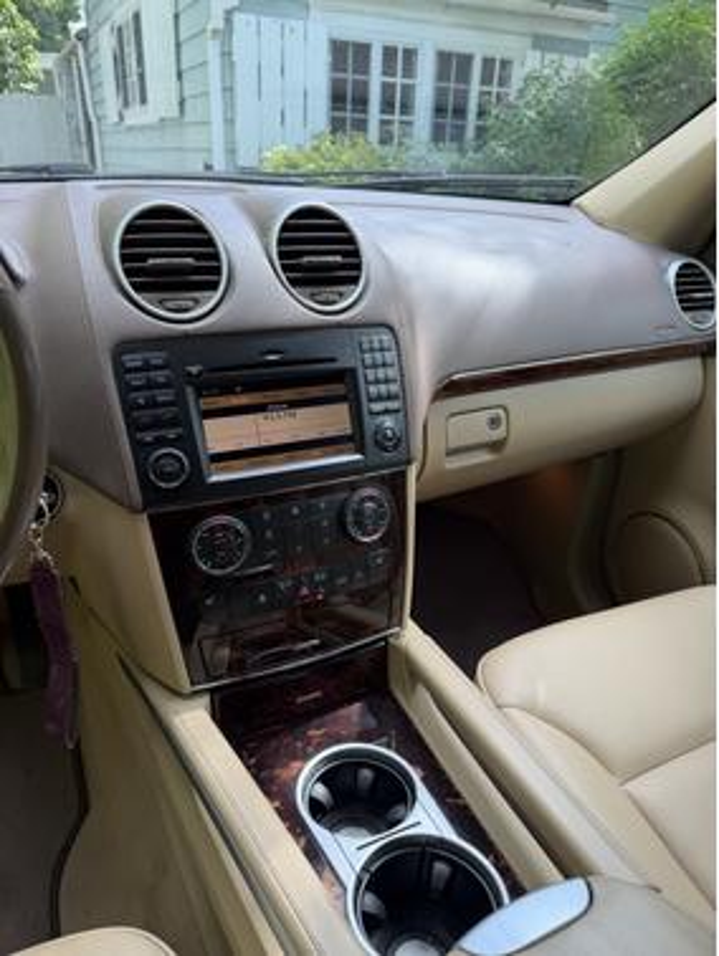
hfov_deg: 56.9
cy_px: 478
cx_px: 360
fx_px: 664
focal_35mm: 24
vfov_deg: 71.6
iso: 80
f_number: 1.78
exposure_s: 1/314
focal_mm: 6.76
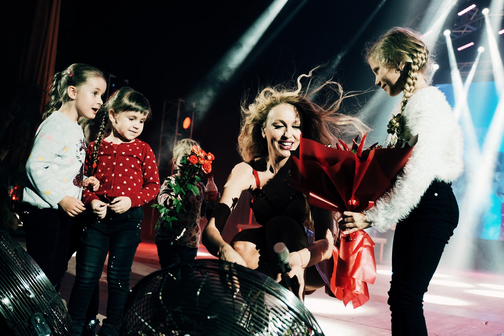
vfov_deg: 34.2
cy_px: 168
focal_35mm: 39
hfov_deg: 49.6
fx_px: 546
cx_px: 252
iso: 1000
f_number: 2.8
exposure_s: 1/160
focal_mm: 25.7
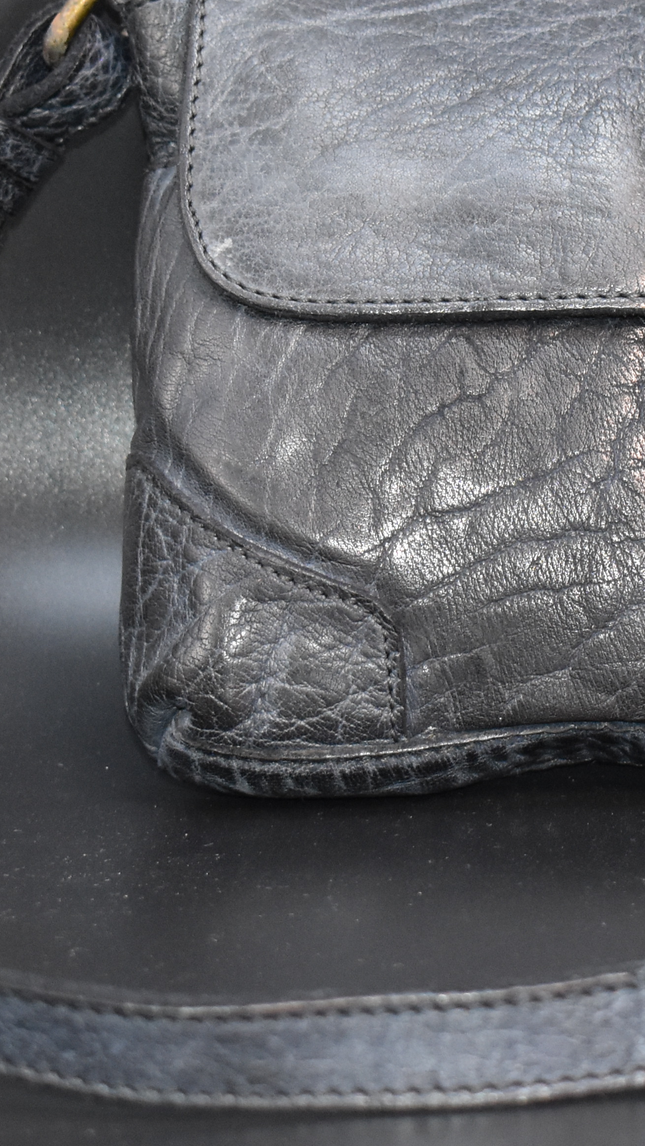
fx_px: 4297
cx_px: 720
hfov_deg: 8.5
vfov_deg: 15.2
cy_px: 440
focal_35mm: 141
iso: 1600
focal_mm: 35
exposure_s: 1/60
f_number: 4.5
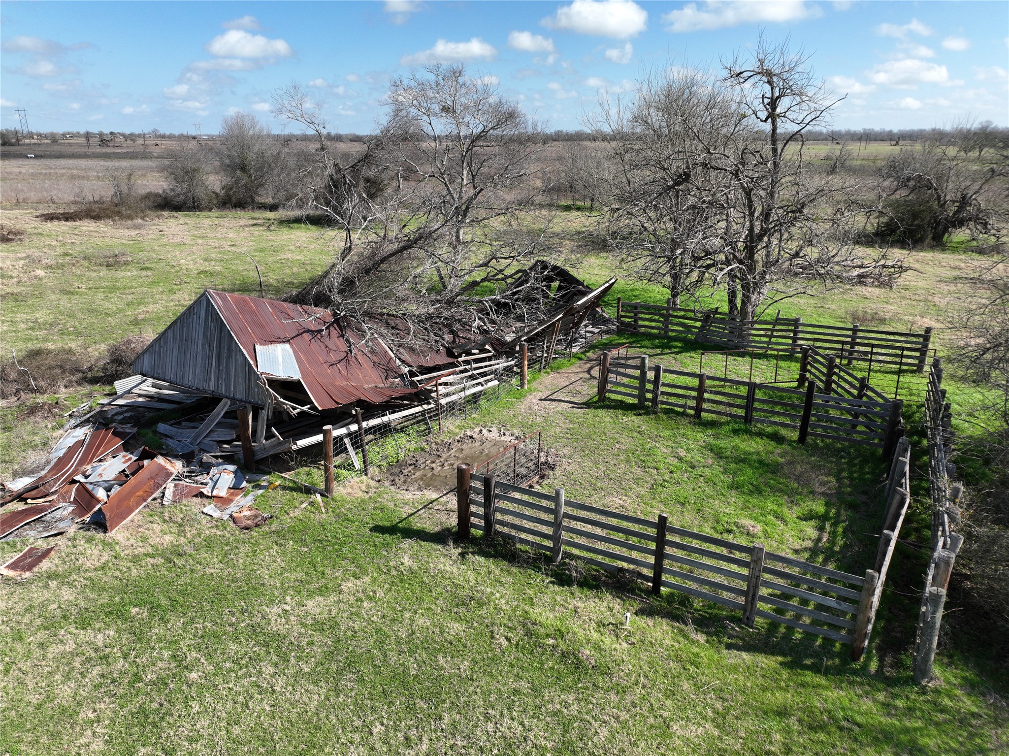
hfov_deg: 71.6
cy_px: 378
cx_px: 504
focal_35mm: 24
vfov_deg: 56.8
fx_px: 699
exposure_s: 1/1600
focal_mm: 12.29
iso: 110
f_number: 2.8
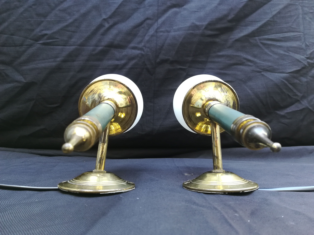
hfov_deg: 67.3
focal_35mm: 26
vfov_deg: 53.1
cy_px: 118
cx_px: 157
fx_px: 236
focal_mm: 3.83
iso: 125
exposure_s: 1/33.3
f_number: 2.2
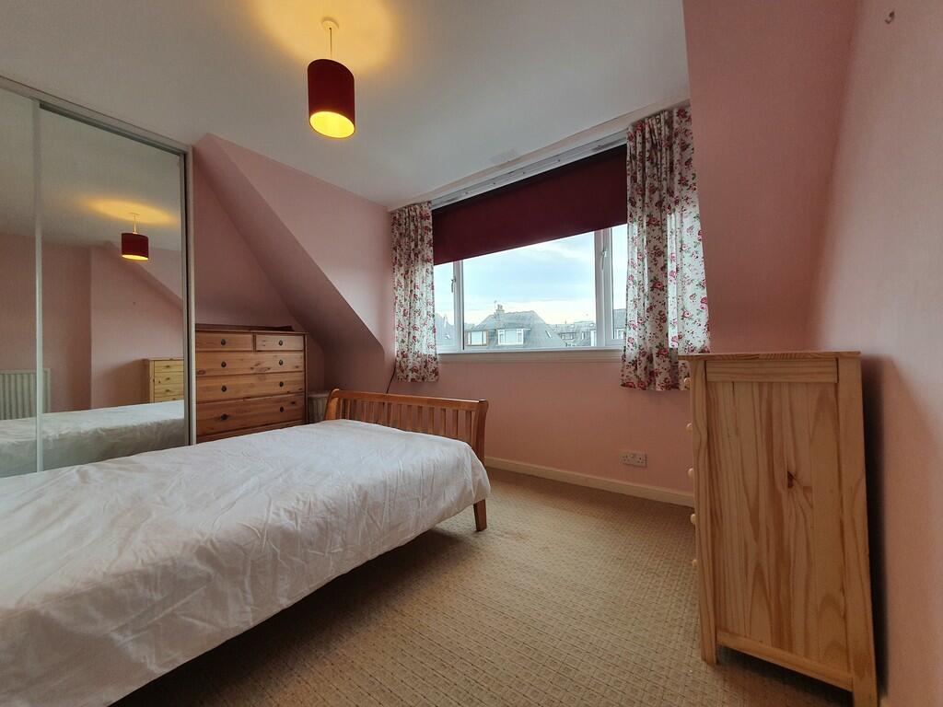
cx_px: 472
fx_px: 354
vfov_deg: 89.9
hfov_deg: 106.2
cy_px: 354
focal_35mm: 13
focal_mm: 1.8
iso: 64
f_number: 2.2
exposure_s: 1/50
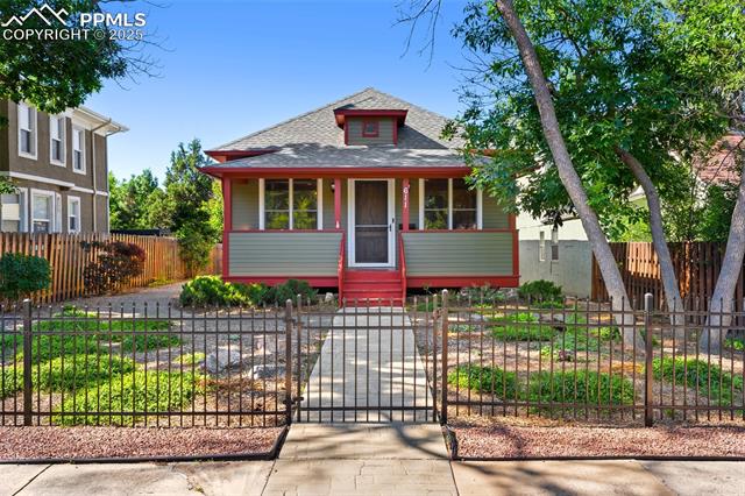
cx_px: 372
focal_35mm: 28
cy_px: 248
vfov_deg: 46.4
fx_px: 579
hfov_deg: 65.5
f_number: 11
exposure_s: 1/13
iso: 100
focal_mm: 28
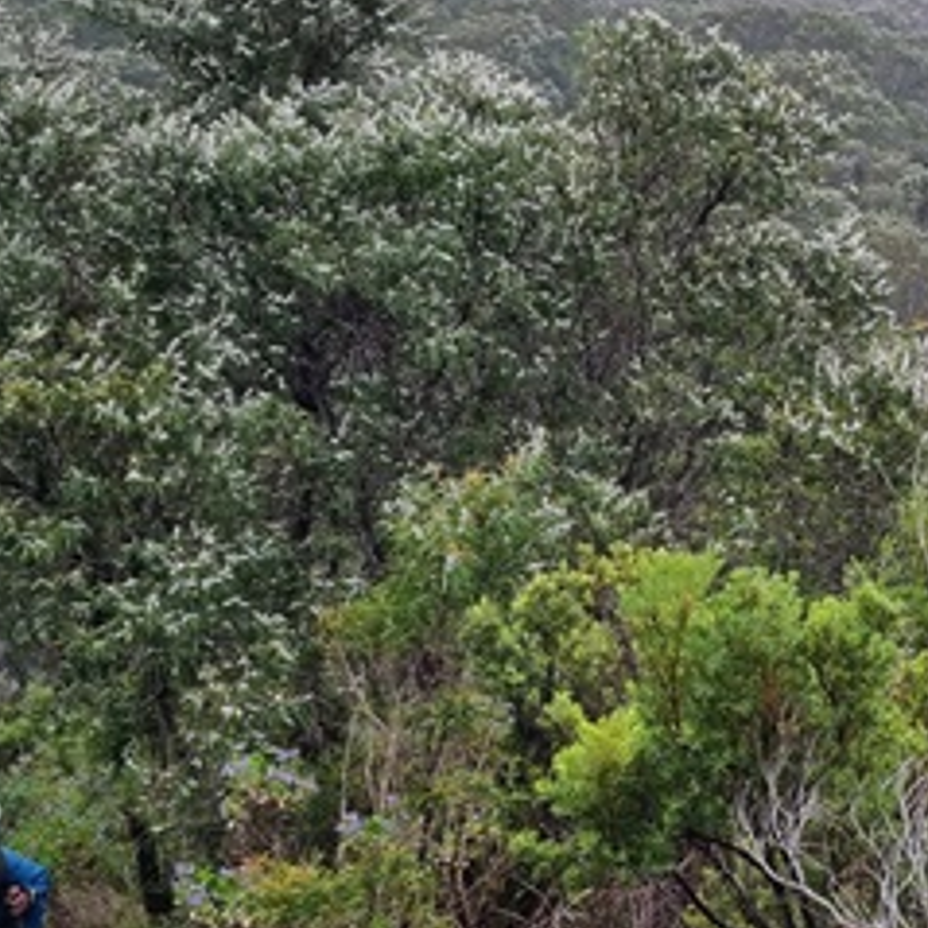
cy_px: 489
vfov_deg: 24.0
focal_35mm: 72
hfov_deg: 22.9
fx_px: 2184
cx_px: 959
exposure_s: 1/330
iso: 50
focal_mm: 5.4
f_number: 1.8
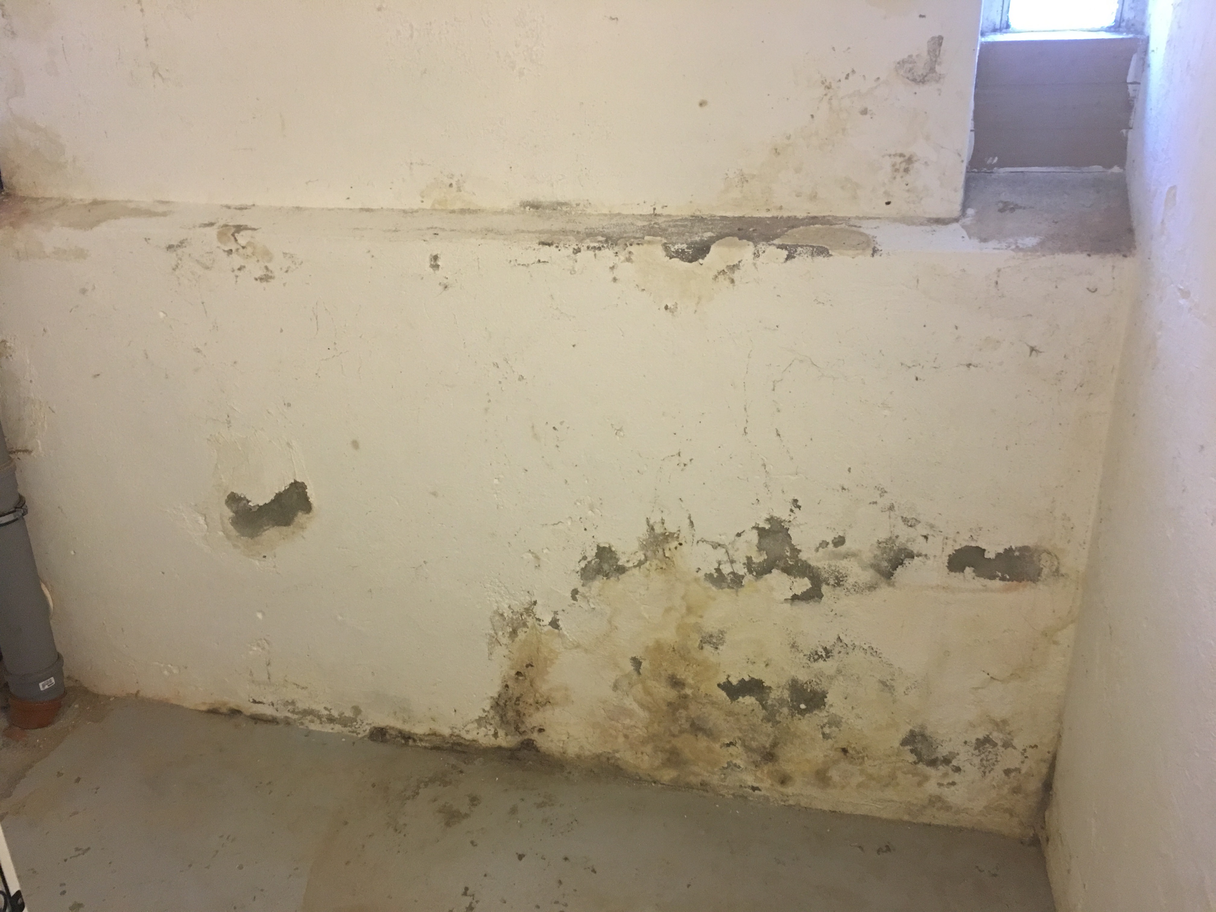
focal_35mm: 29
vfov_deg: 48.2
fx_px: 1019
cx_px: 608
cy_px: 456
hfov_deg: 61.7
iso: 100
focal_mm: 4.15
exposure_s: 1/8
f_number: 2.2
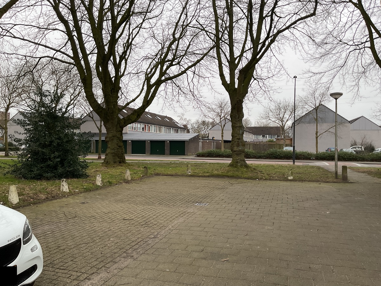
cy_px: 143
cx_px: 190
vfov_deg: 48.2
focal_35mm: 29
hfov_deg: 61.7
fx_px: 319
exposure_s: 1/120
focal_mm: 3
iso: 40
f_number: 1.8
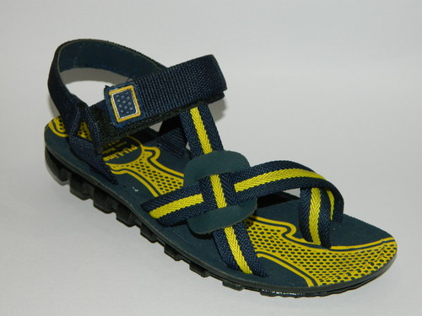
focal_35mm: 70
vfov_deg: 21.0
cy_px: 158
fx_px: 853
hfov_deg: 27.8
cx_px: 211
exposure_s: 1/50
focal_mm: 12.6
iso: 200
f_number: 4
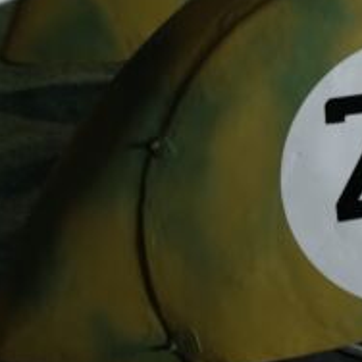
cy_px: 180
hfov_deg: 9.3
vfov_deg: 9.3
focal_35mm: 188
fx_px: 2224
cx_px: 312
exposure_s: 1/4
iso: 100
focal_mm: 55
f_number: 4
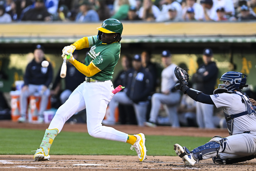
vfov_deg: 3.1
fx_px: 3199
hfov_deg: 4.6
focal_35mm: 450
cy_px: 86
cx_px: 128
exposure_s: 1/2500
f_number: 2.8
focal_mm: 300
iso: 2000
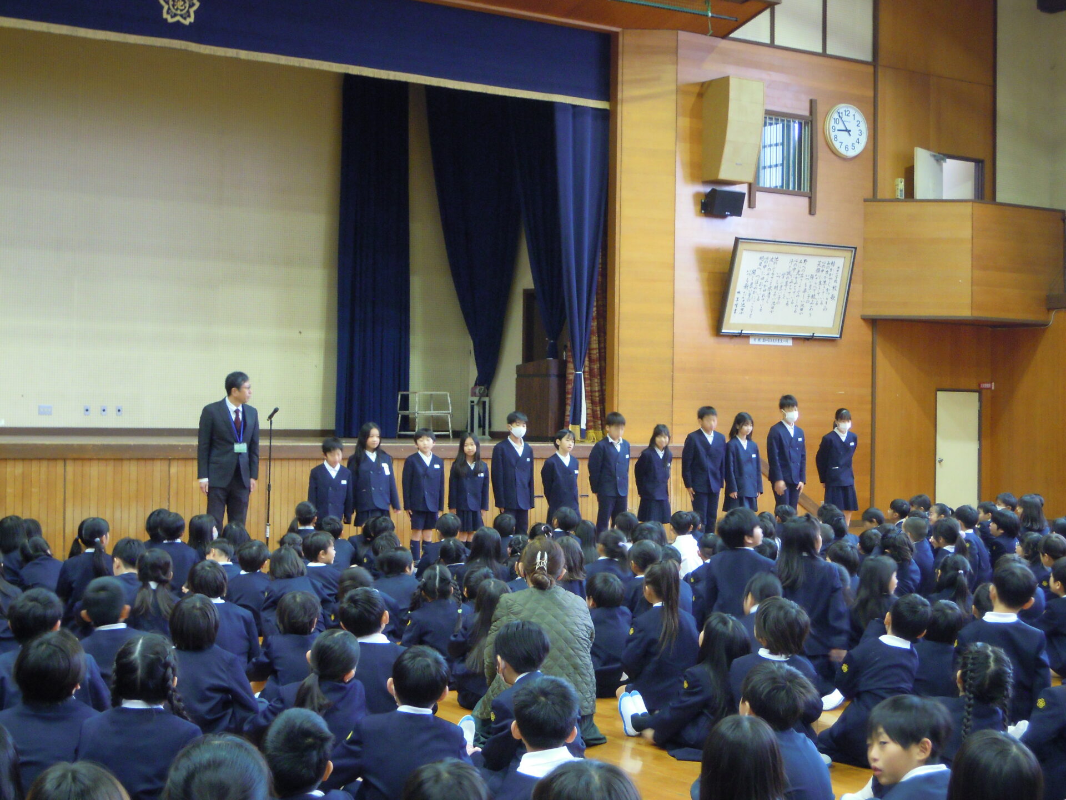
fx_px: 1663
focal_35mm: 54
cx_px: 533
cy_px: 400
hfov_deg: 35.5
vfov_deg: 27.0
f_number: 3.7
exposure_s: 1/13
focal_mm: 9.6
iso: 400
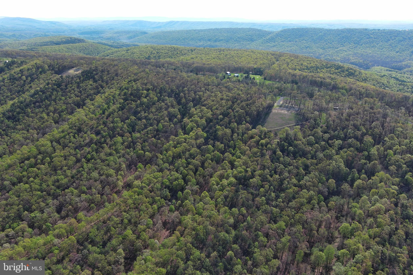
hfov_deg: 63.7
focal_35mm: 29
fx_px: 333
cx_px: 206
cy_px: 138
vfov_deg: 45.0
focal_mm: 10.57
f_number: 2.8
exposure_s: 1/821
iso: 100
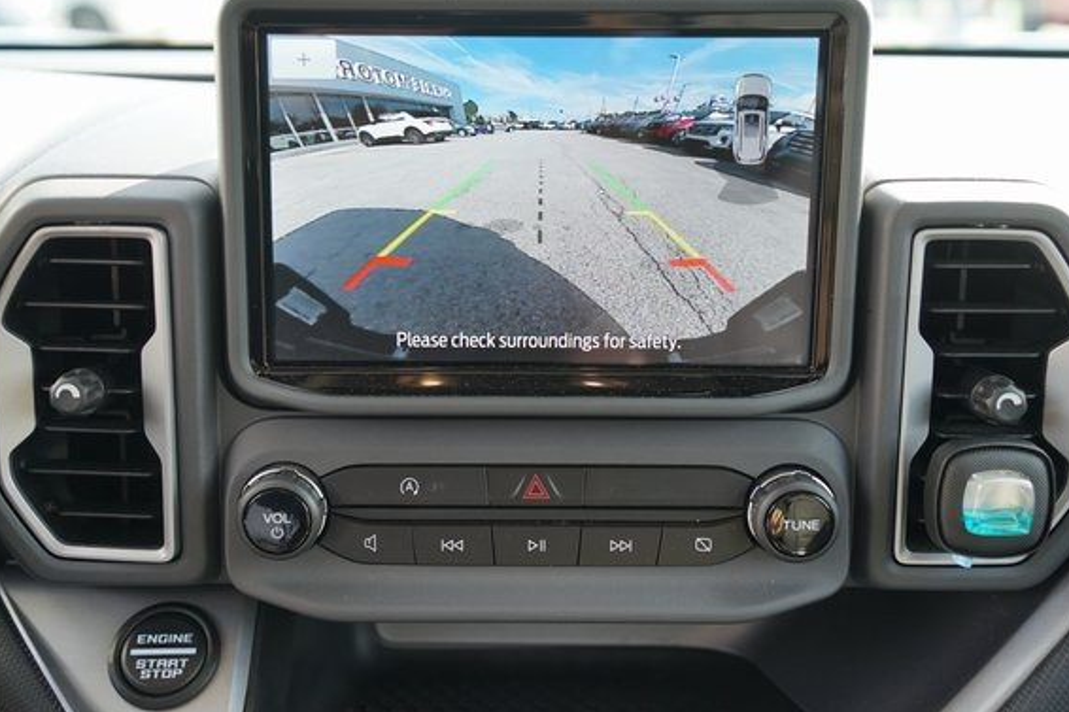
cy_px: 333
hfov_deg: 45.4
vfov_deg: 31.2
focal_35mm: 43
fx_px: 1276
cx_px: 489
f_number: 4
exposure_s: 1/60
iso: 125
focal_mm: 38
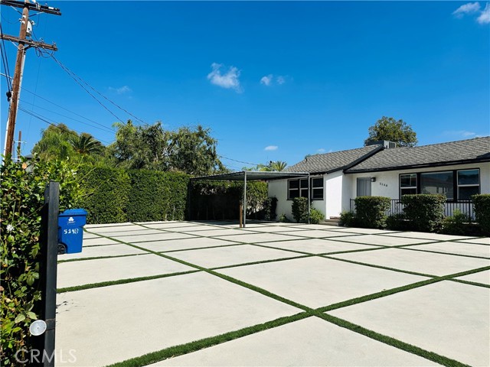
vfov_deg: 56.8
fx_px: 340
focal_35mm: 24
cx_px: 245
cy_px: 184
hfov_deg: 71.6
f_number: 1.78
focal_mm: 6.86
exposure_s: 1/7576
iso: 80
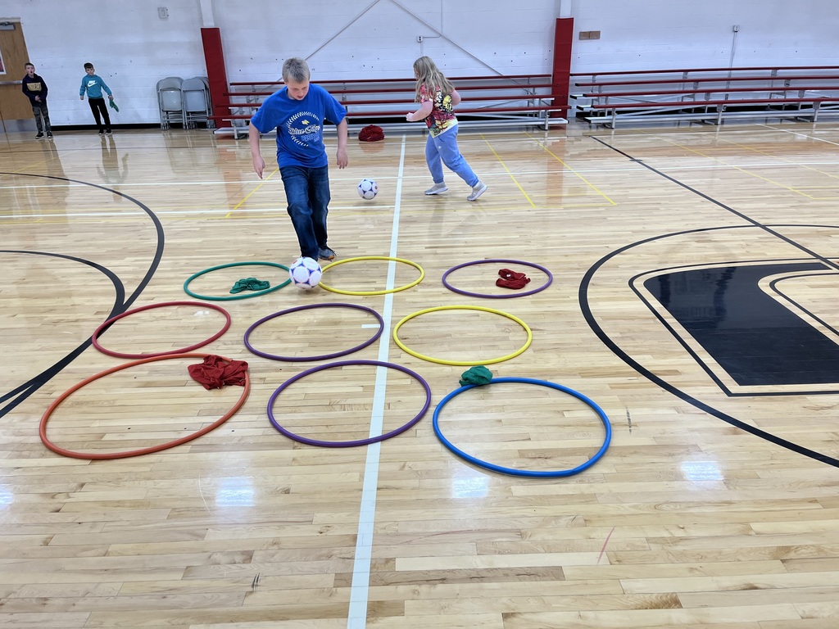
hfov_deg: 67.3
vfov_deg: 53.1
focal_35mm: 26
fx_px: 630
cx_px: 420
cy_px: 314
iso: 64
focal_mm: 5.1
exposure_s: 1/120
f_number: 1.6
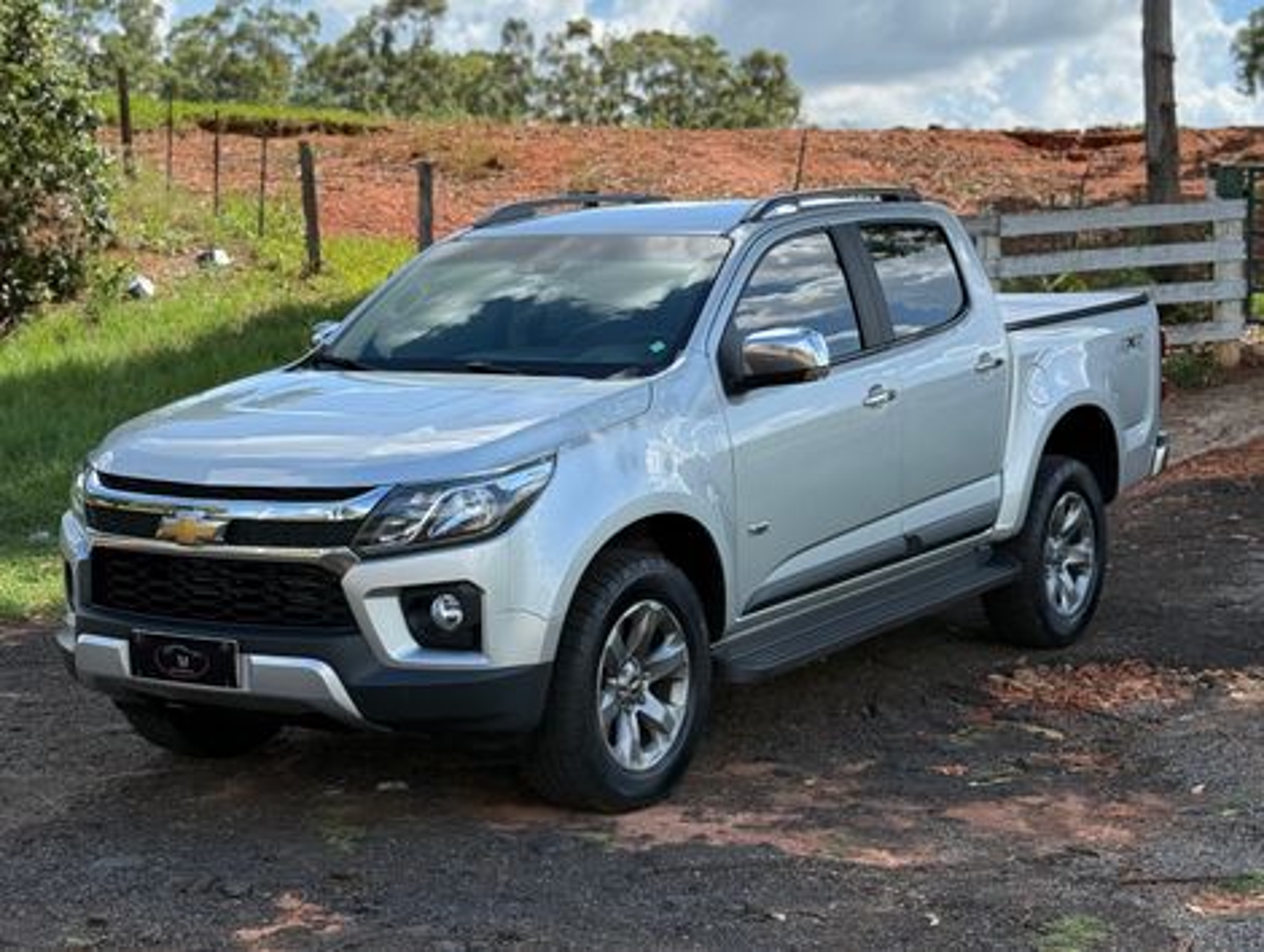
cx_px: 632
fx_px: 1755
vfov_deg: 30.3
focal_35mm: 48
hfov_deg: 39.6
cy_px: 476
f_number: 1.78
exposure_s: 1/3378
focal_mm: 6.76
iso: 100
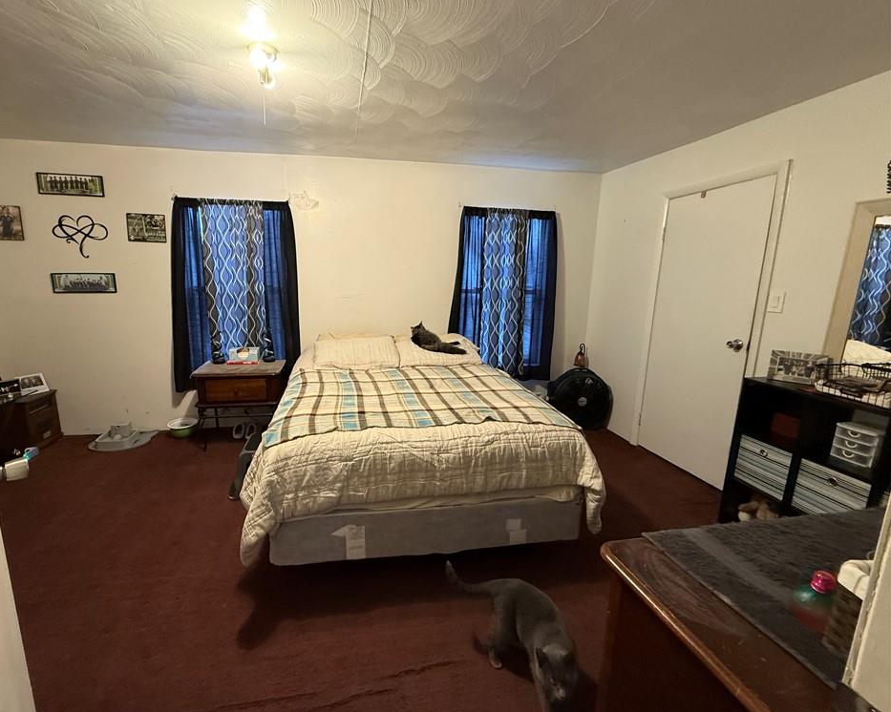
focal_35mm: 15
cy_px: 349
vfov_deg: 84.0
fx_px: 395
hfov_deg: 96.5
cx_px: 403
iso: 320
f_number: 2.2
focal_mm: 2.22
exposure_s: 1/60
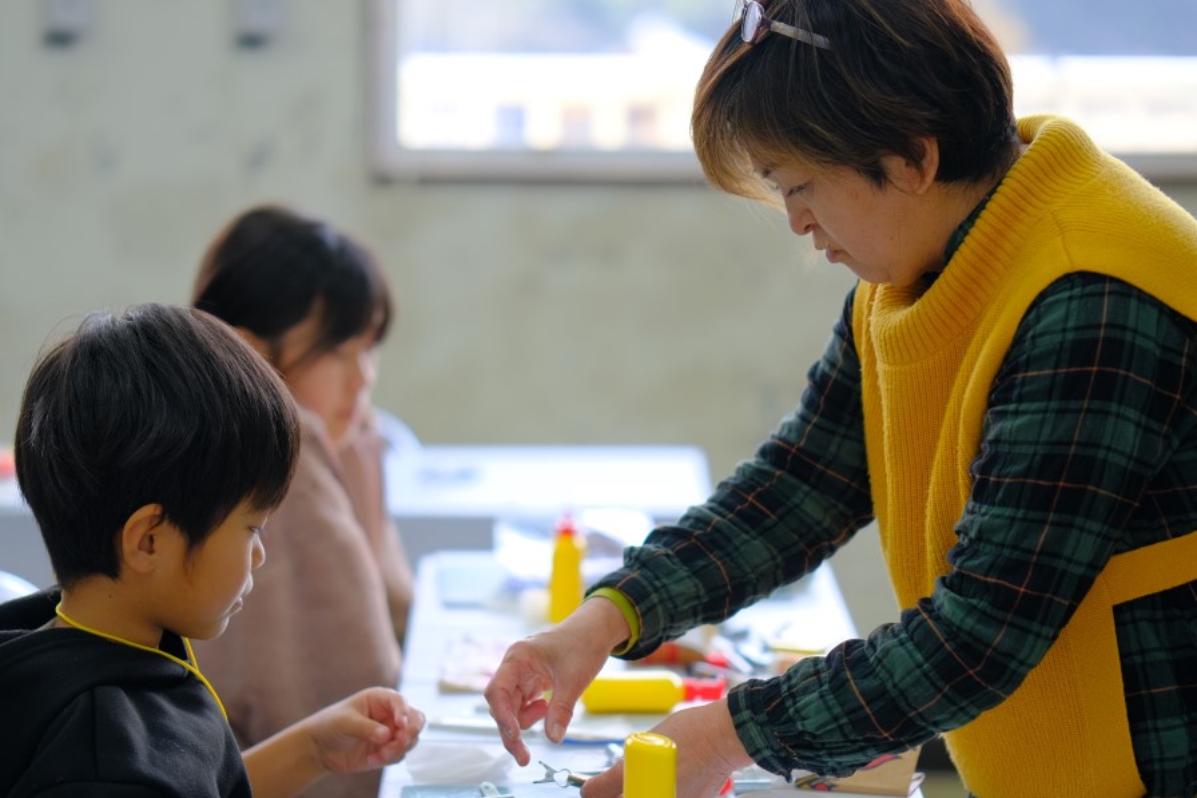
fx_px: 3590
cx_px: 619
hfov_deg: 18.9
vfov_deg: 12.7
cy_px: 496
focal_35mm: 108
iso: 320
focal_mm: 56
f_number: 1.2
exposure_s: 1/900
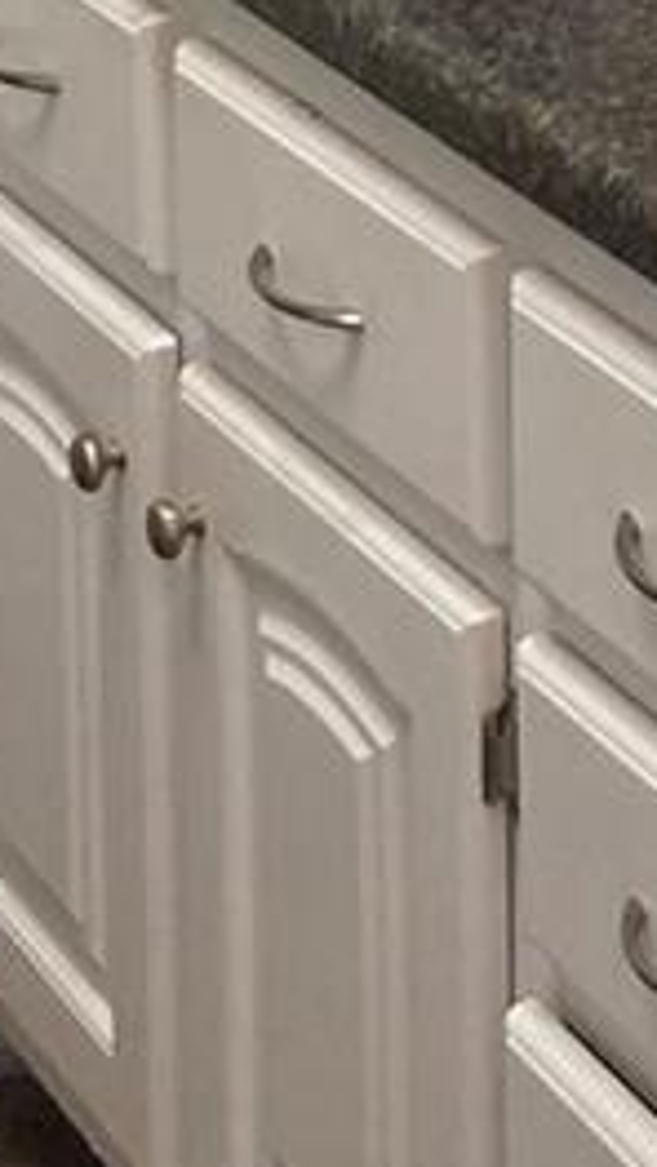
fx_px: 4304
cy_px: -1216
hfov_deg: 8.7
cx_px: 582
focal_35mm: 139
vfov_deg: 13.2
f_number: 1.8
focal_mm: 3.99
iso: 100
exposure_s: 1/60
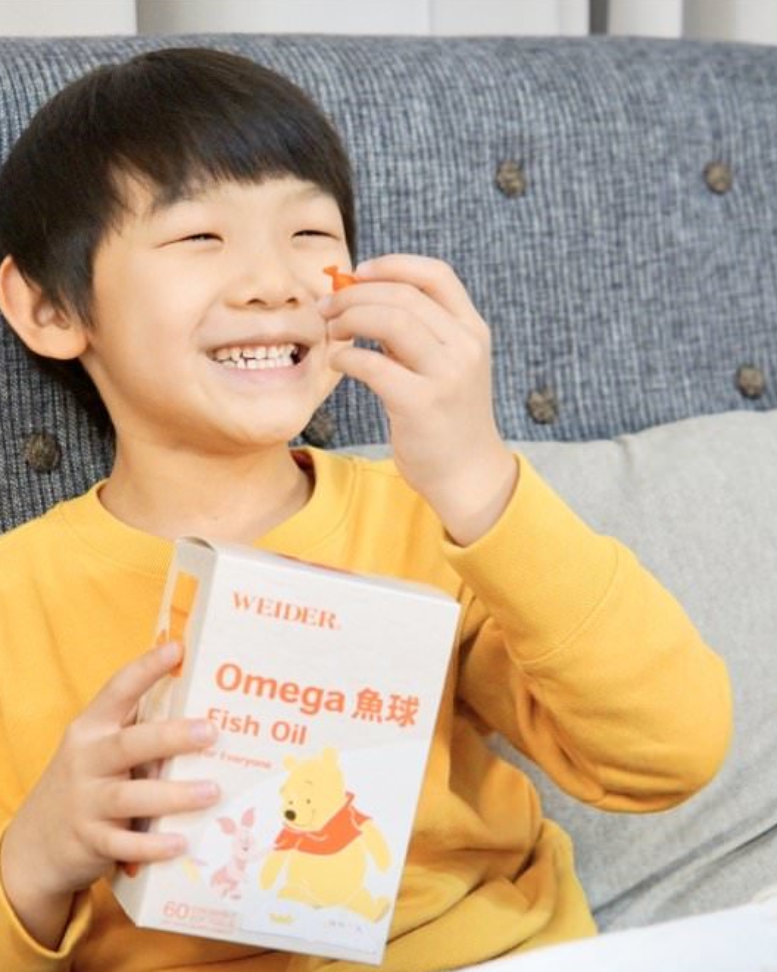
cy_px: 486
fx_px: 1840
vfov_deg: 29.6
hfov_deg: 23.7
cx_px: 235
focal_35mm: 64
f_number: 4
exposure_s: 1/160
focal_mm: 30
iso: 1250
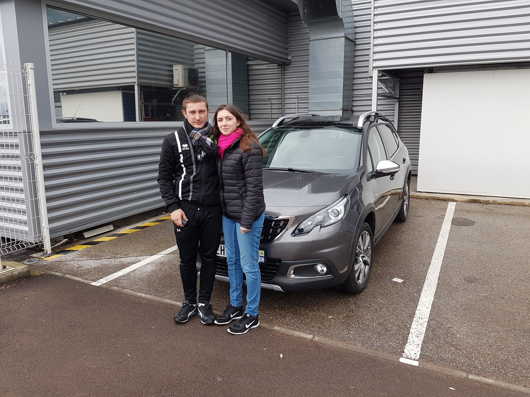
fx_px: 398
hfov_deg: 67.3
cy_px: 198
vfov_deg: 53.1
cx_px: 265
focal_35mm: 26
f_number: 1.7
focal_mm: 4.2
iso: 40
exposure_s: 1/850
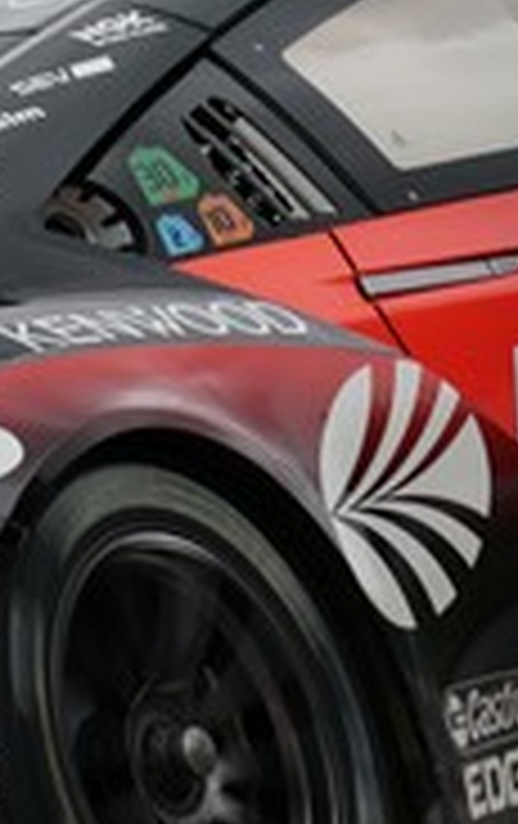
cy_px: 347
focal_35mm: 2402
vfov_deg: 0.9
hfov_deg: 0.5
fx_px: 54043
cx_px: 297
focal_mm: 600
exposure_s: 1/250
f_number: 11
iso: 200
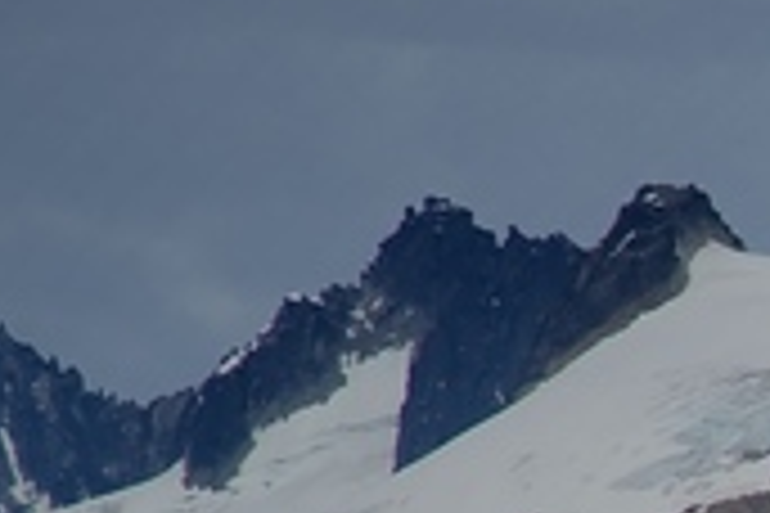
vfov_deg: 1.5
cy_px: 1202
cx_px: 2729
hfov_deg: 2.3
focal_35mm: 897
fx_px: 19184
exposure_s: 1/320
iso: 100
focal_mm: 120
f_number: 9
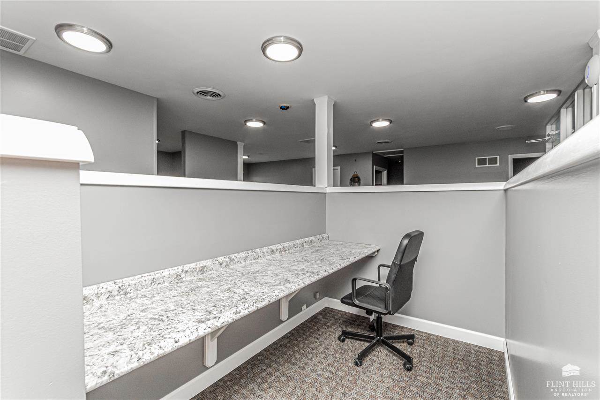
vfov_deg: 77.3
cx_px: 300
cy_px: 200
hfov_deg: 100.4
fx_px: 250
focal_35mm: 15
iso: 2200
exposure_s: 1/60
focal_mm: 10
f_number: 10
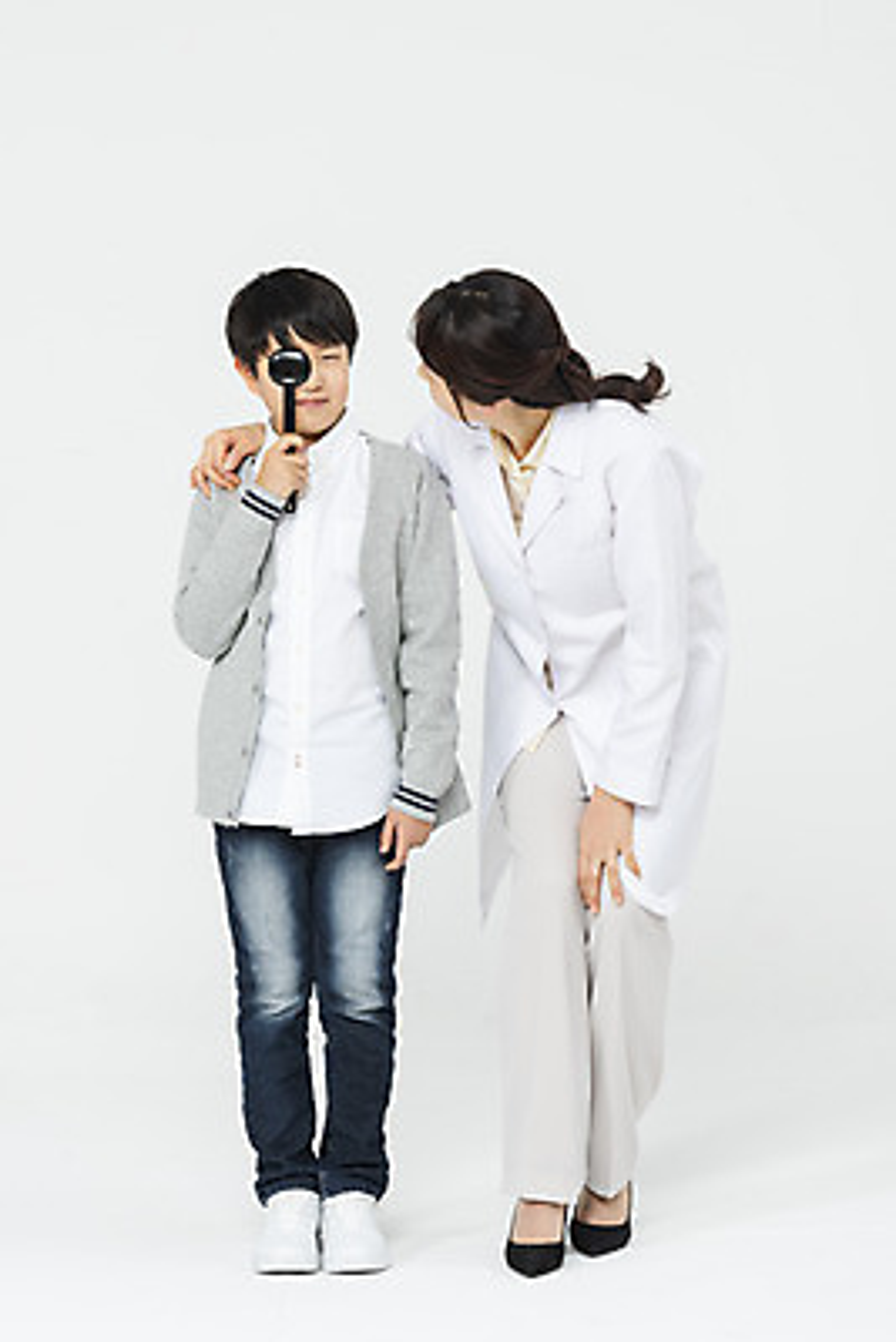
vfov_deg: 22.6
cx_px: 448
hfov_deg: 15.2
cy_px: 671
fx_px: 3357
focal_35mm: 90
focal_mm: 90
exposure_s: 1/125
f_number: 16
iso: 100
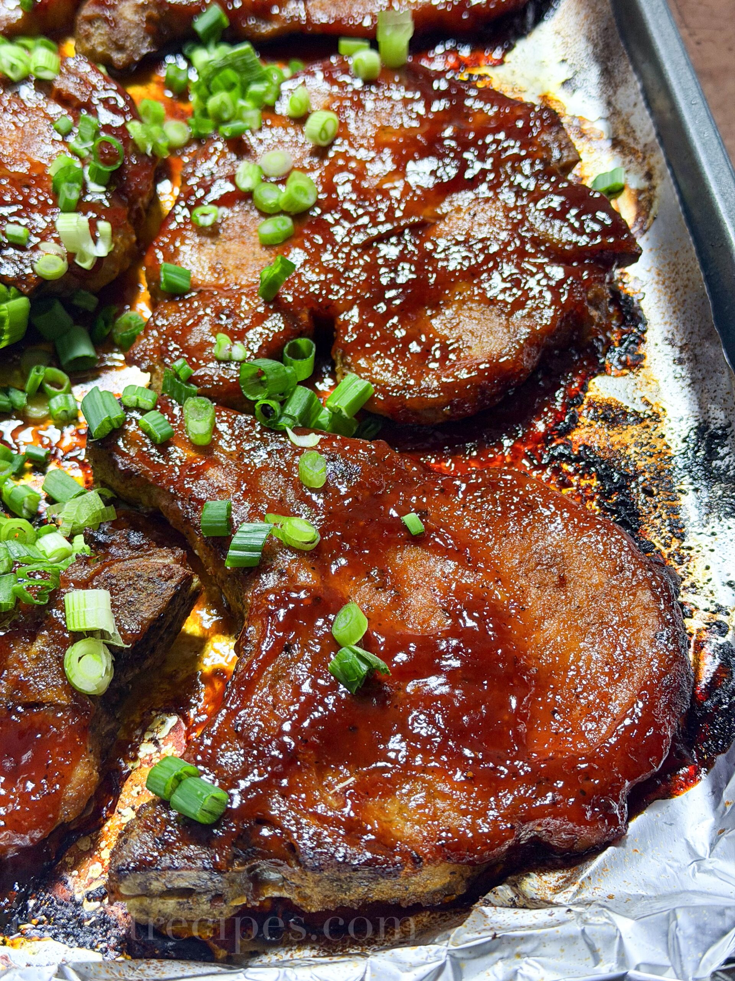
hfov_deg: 30.3
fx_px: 1359
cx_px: 368
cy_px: 490
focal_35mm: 48
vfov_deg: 39.7
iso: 320
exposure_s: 1/40
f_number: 1.8
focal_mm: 6.76
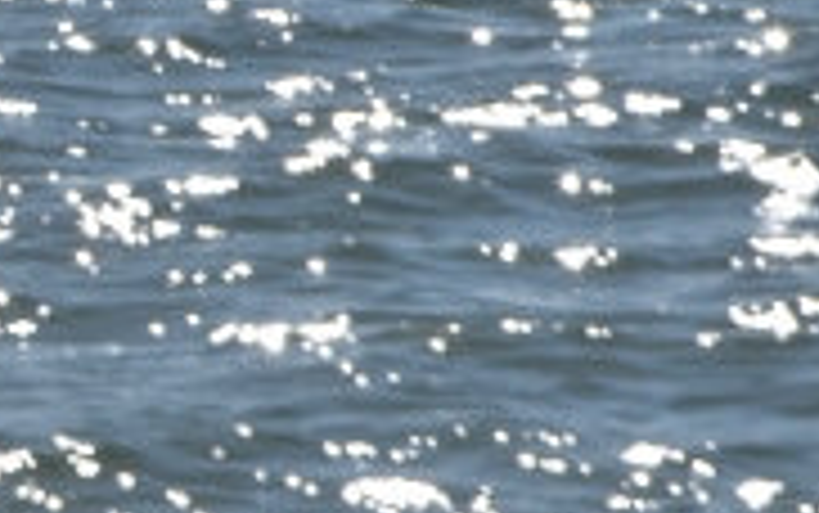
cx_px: -693
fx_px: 17710
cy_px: 371
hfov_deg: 2.6
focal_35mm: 793
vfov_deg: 1.7
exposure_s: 1/640
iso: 200
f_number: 13
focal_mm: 135
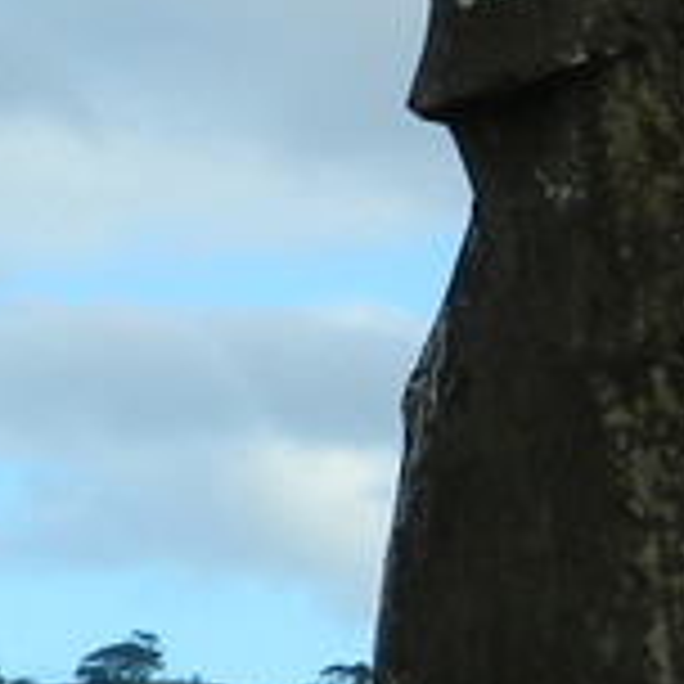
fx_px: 4672
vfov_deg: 8.4
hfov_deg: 8.1
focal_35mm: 209
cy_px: 414
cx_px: 1148
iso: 80
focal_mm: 6.2
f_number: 3.3
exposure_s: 1/400
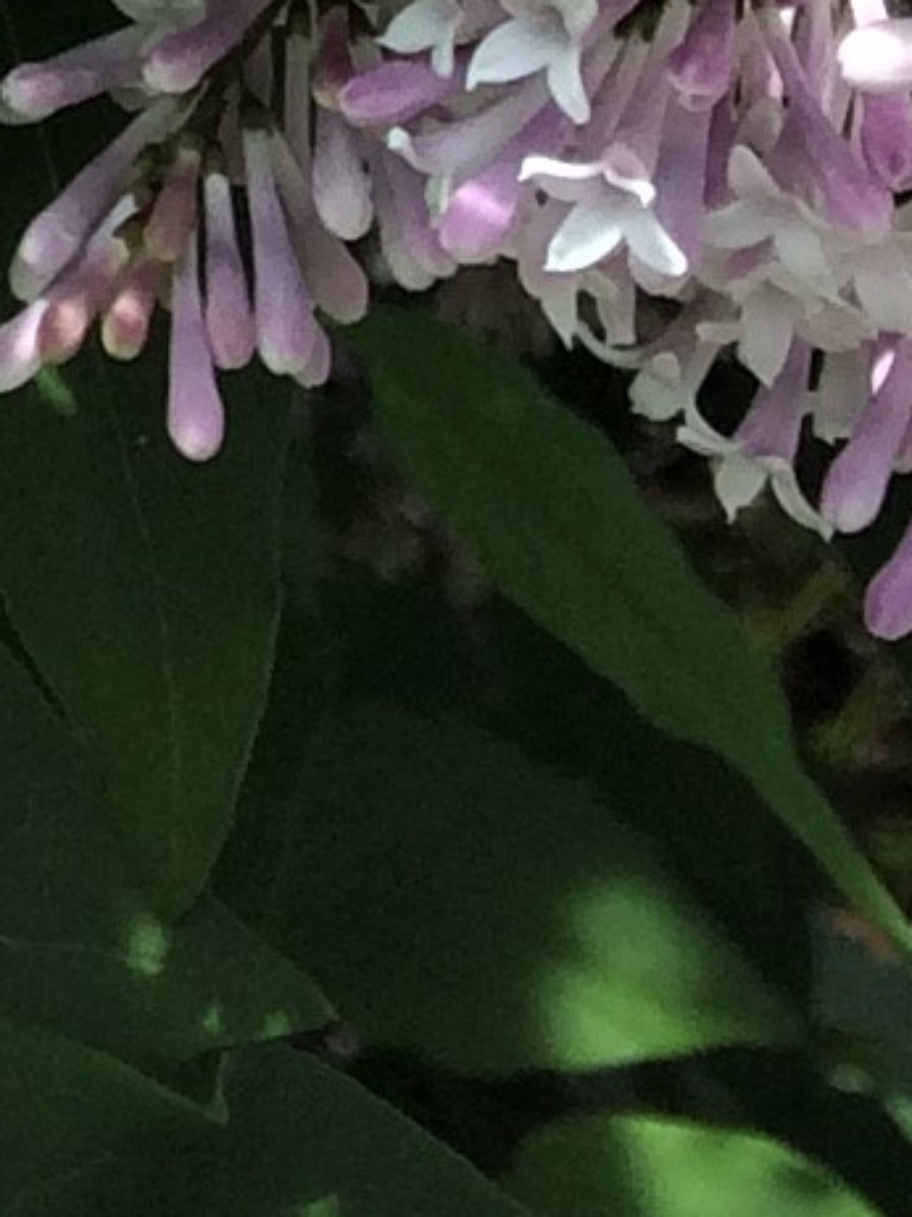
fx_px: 7208
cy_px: -2202
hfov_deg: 6.6
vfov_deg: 8.4
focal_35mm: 205
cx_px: -1882
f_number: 2.2
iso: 32
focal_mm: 4.15
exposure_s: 1/912
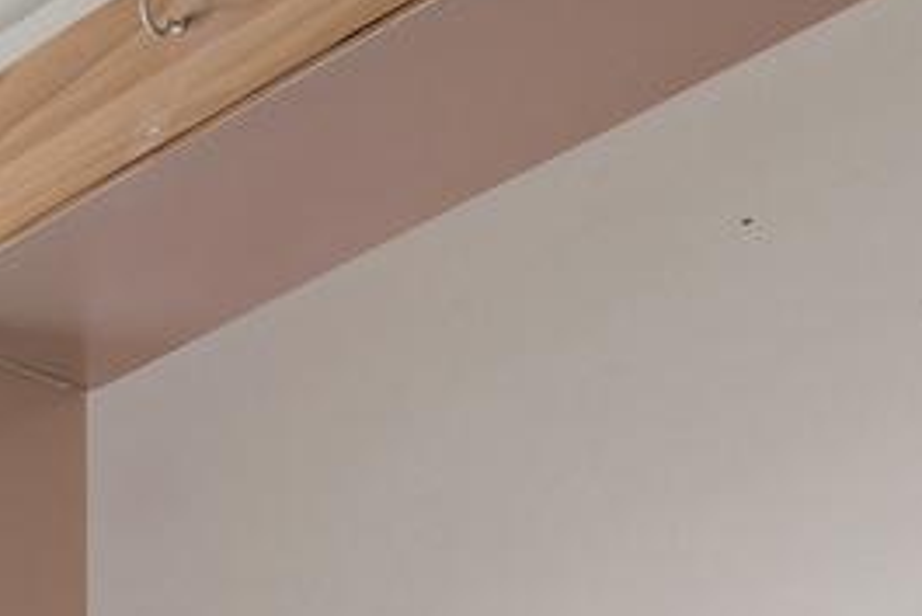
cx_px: -1228
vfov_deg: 9.8
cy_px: 1838
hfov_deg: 13.9
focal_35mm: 108
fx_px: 2767
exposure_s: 1/5
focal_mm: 14
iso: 500
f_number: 8
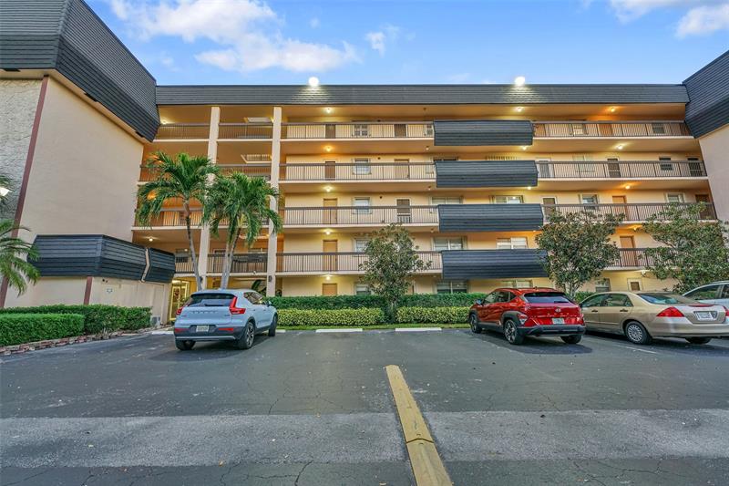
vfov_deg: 81.2
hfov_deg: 104.3
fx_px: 283
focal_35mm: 14
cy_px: 243
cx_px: 364
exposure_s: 1/8
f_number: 7.1
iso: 640
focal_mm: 14
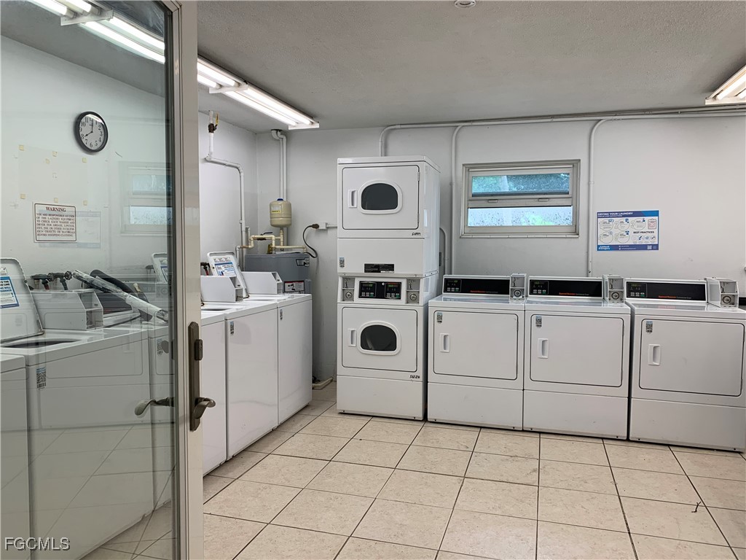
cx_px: 373
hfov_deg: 67.3
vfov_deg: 53.1
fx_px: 560
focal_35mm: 26
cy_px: 280
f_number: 1.8
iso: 50
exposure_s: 1/120
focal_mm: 4.25
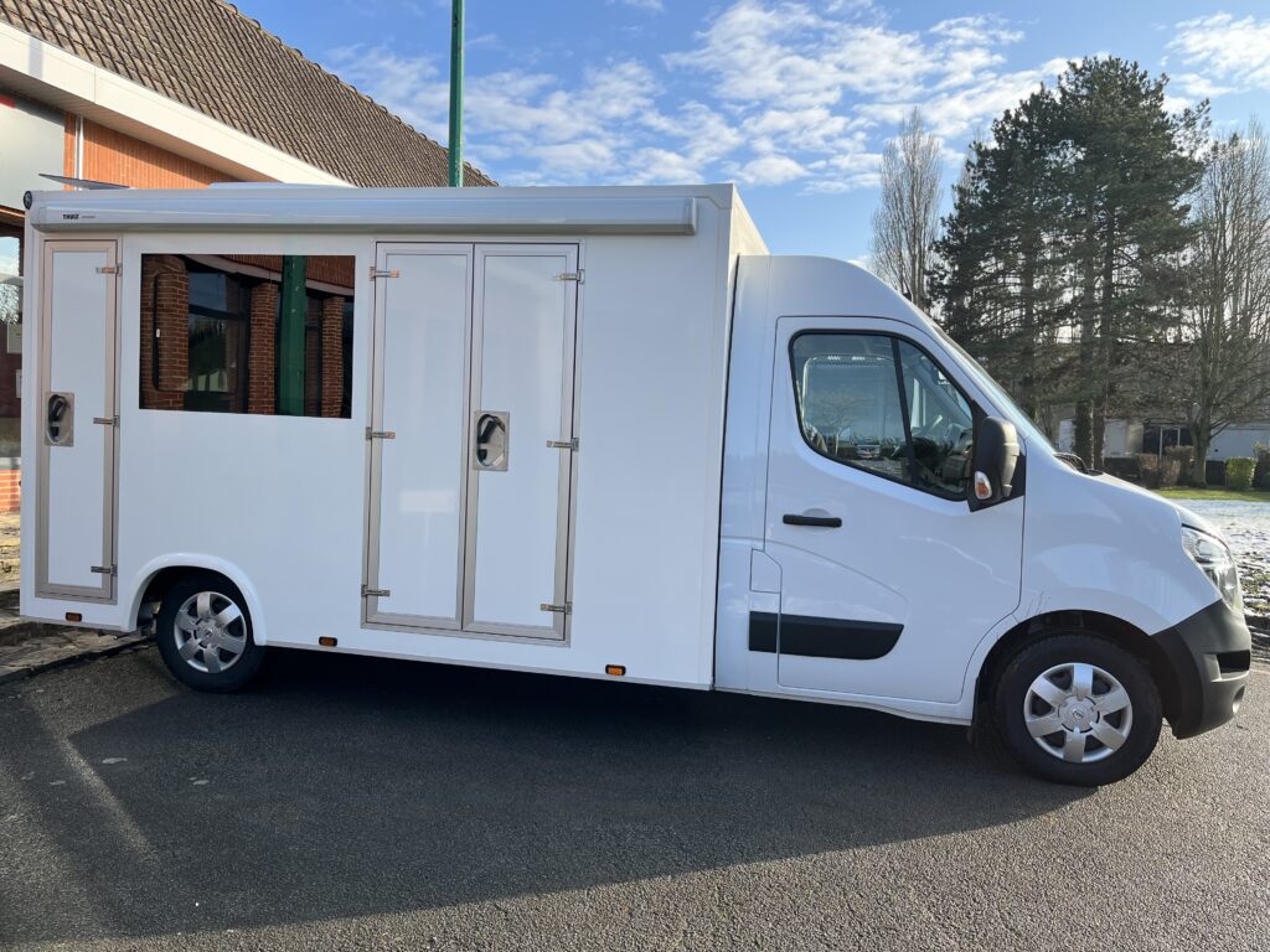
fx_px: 954
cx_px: 635
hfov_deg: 67.3
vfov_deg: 53.1
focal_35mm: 26
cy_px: 476
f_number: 1.6
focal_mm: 5.1
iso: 50
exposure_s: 1/1129
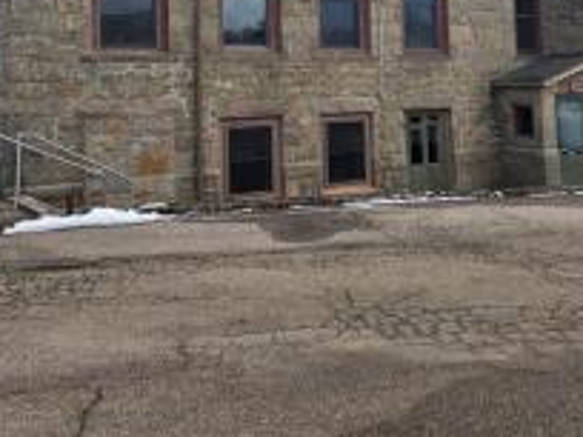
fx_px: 758
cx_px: 312
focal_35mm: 45
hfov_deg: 42.1
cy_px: 20
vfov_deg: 30.3
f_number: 1.8
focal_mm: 5.4
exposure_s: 1/890
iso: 25
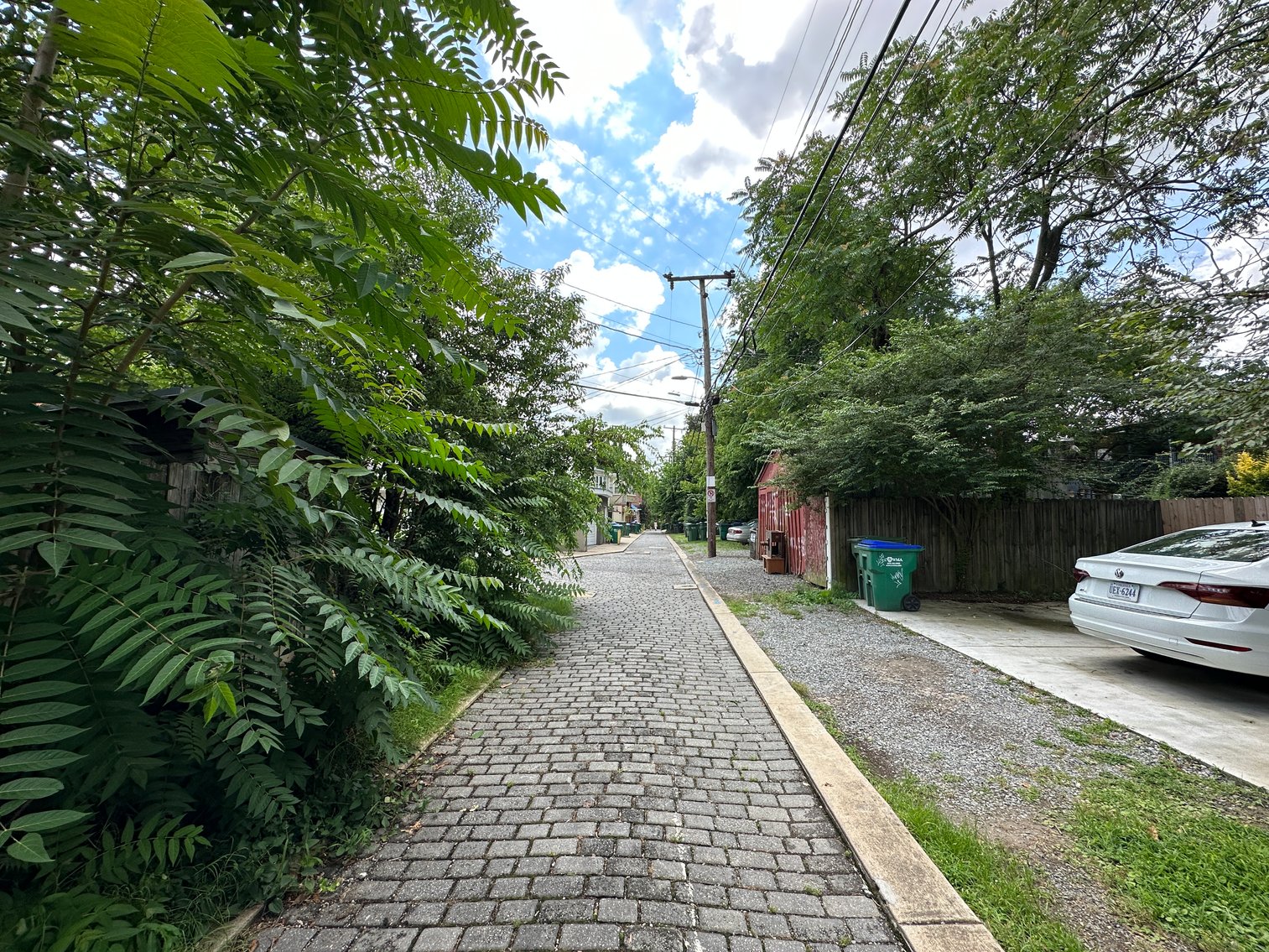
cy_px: 476
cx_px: 634
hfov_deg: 102.1
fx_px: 513
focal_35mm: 14
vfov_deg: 85.7
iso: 40
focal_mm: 2.22
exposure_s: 1/703
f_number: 2.2
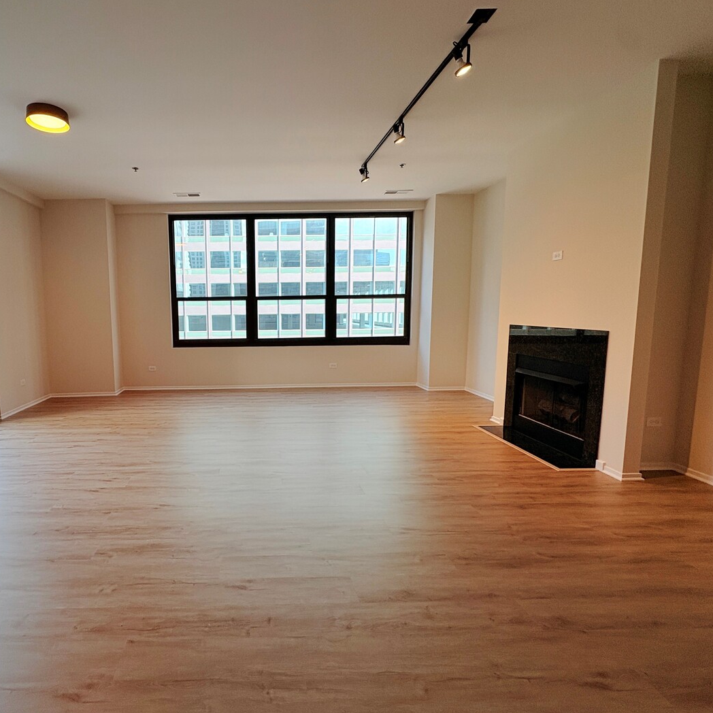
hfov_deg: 81.8
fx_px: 396
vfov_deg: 84.0
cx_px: 252
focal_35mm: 17
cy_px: 352
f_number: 2.2
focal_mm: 2.22
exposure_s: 1/126
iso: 40
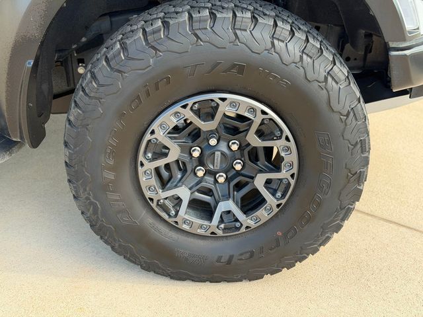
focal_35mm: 48
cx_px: 212
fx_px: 587
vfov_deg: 30.3
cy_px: 158
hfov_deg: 39.7
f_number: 1.78
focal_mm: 6.76
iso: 64
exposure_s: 1/280
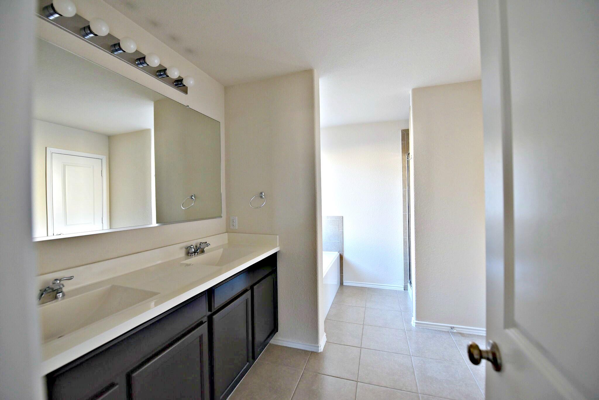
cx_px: 300
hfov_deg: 104.2
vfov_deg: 81.3
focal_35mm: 14
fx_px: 233
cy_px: 200
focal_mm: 14
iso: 800
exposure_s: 1/60
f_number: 3.5
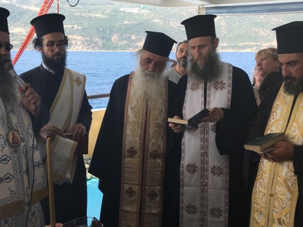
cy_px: 107
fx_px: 403
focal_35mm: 46
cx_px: 126
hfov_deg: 41.1
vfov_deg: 31.5
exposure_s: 1/406
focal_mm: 3.99
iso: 20
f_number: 1.8
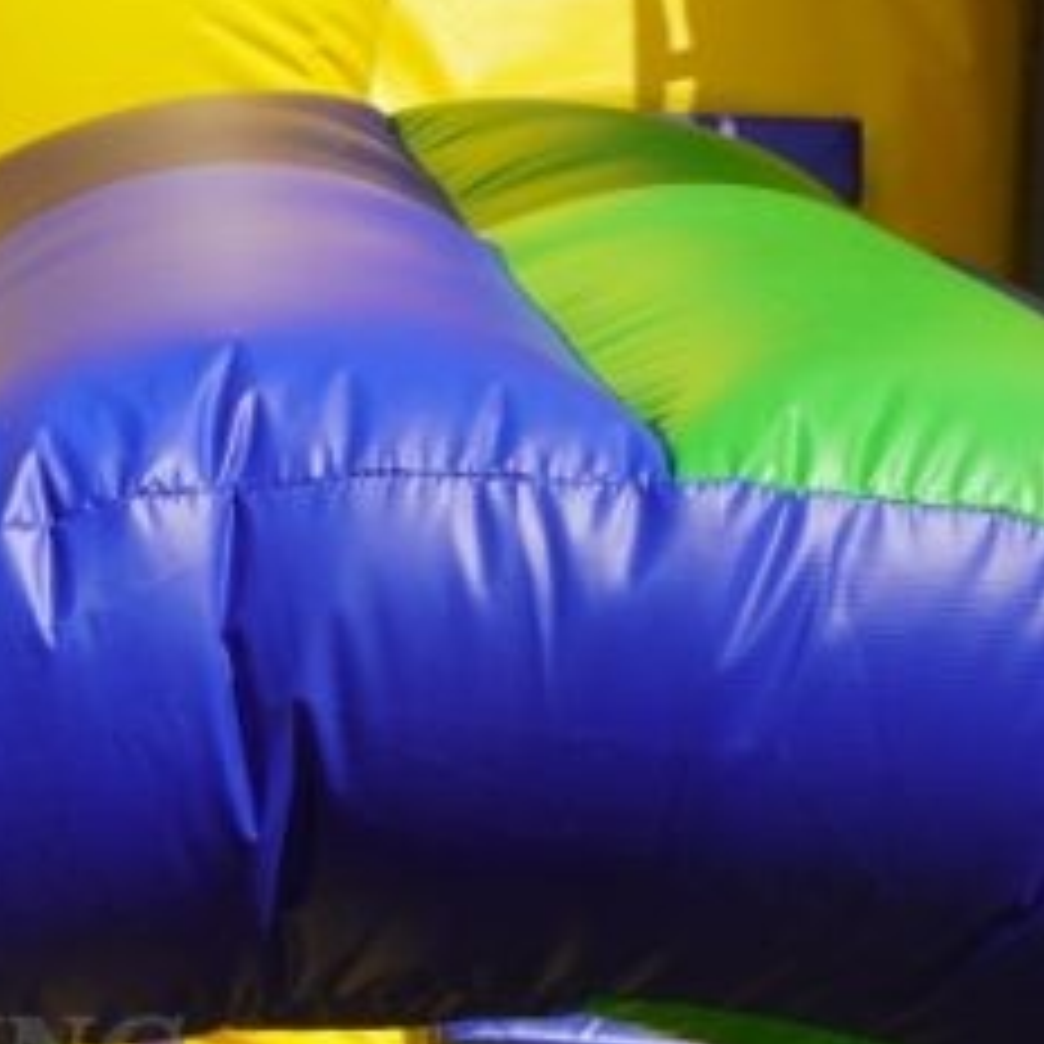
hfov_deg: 17.1
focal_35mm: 90
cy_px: 1145
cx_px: -608
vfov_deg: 18.6
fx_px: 3071
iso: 100
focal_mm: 16
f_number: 10
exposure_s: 1/200
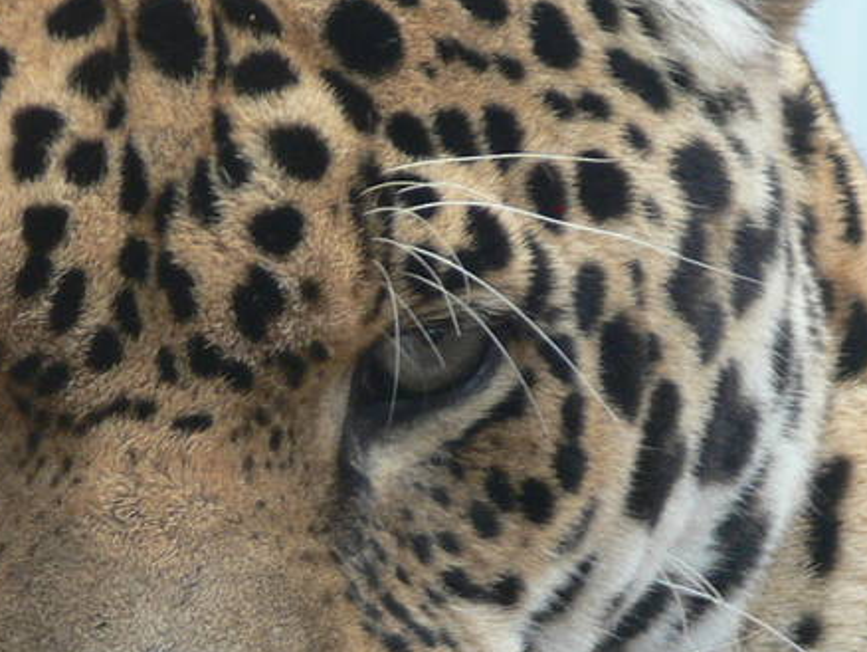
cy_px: 531
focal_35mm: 800
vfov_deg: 1.9
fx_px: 20048
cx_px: 34
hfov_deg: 2.5
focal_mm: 46.3
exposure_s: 1/30
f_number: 3.6
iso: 100
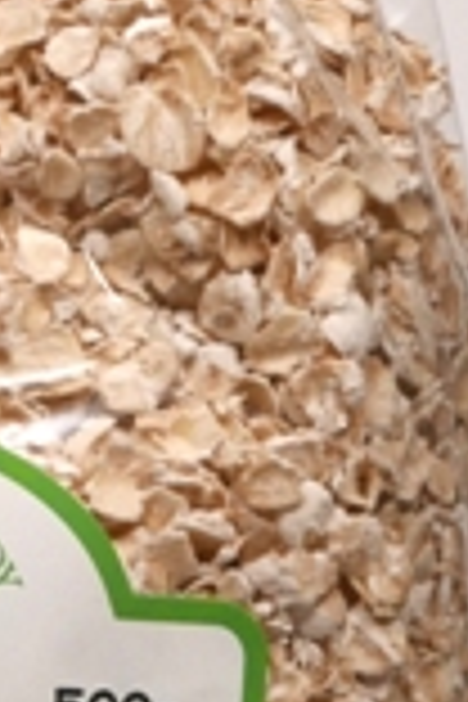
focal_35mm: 226
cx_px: -263
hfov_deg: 6.0
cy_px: 756
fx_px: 4407
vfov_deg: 9.0
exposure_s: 1/40
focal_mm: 19.9
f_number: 16
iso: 800
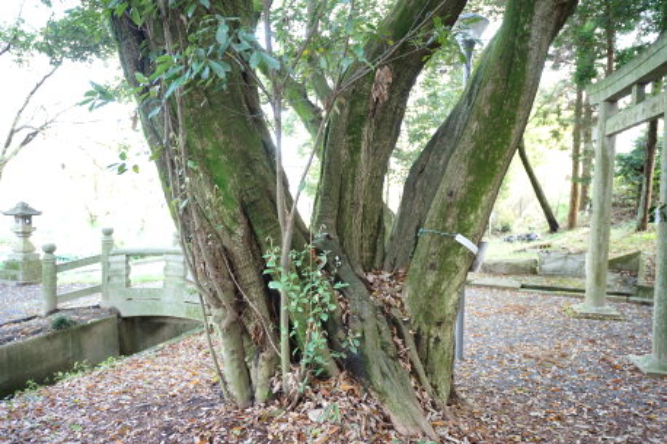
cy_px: 222
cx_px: 334
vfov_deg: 46.4
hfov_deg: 65.5
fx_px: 519
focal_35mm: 28
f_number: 2.8
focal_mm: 28
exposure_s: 1/25
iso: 640
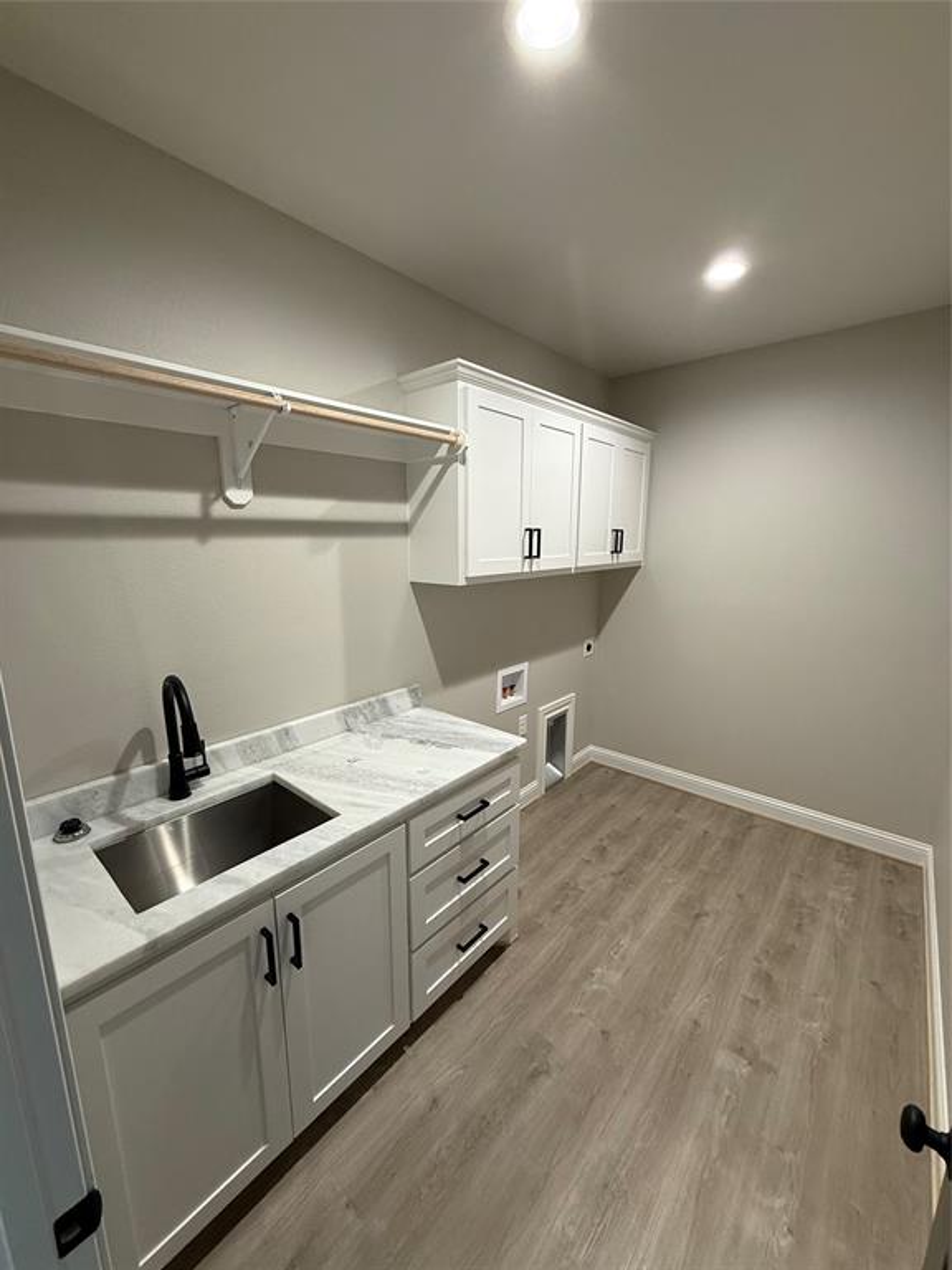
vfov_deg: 102.1
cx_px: 476
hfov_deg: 85.7
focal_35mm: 14
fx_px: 513
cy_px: 635
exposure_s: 1/60
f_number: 2.2
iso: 250
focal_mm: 2.22
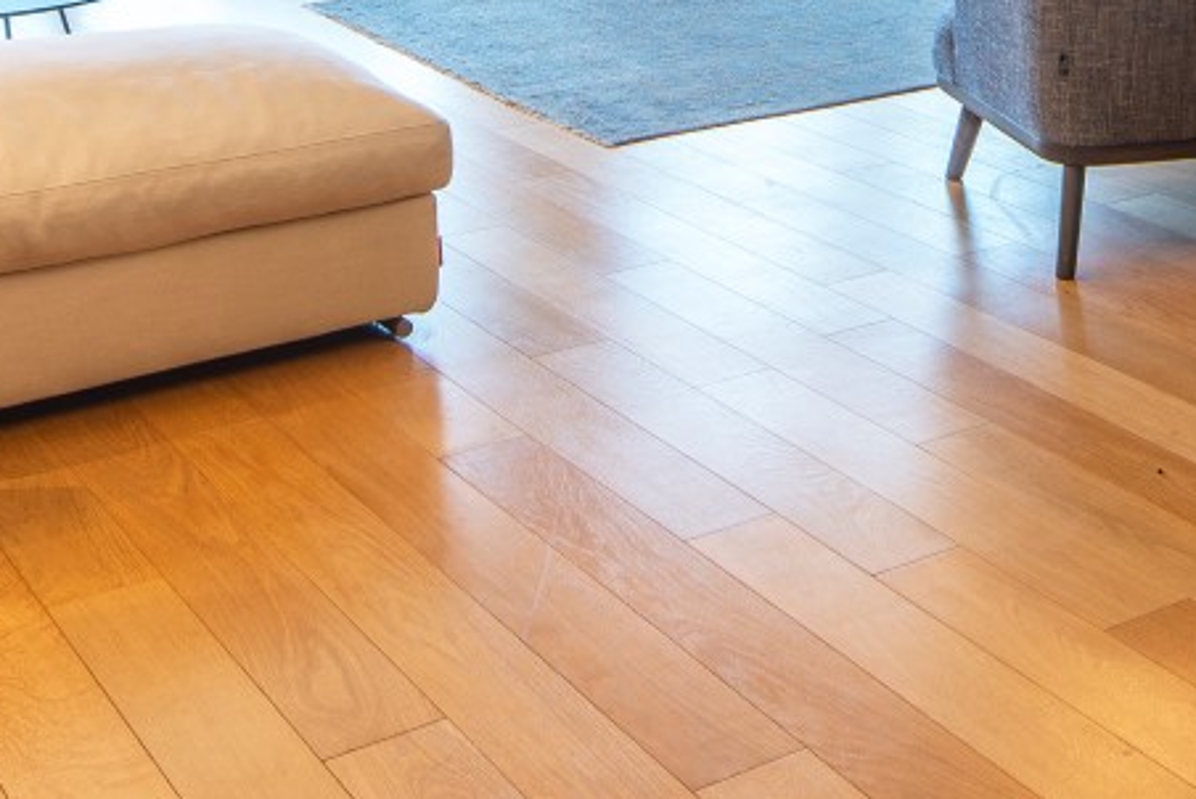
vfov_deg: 18.3
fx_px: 2161
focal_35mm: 65
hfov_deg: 29.6
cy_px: -437
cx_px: 1085
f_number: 5.6
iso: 50
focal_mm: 14
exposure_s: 1
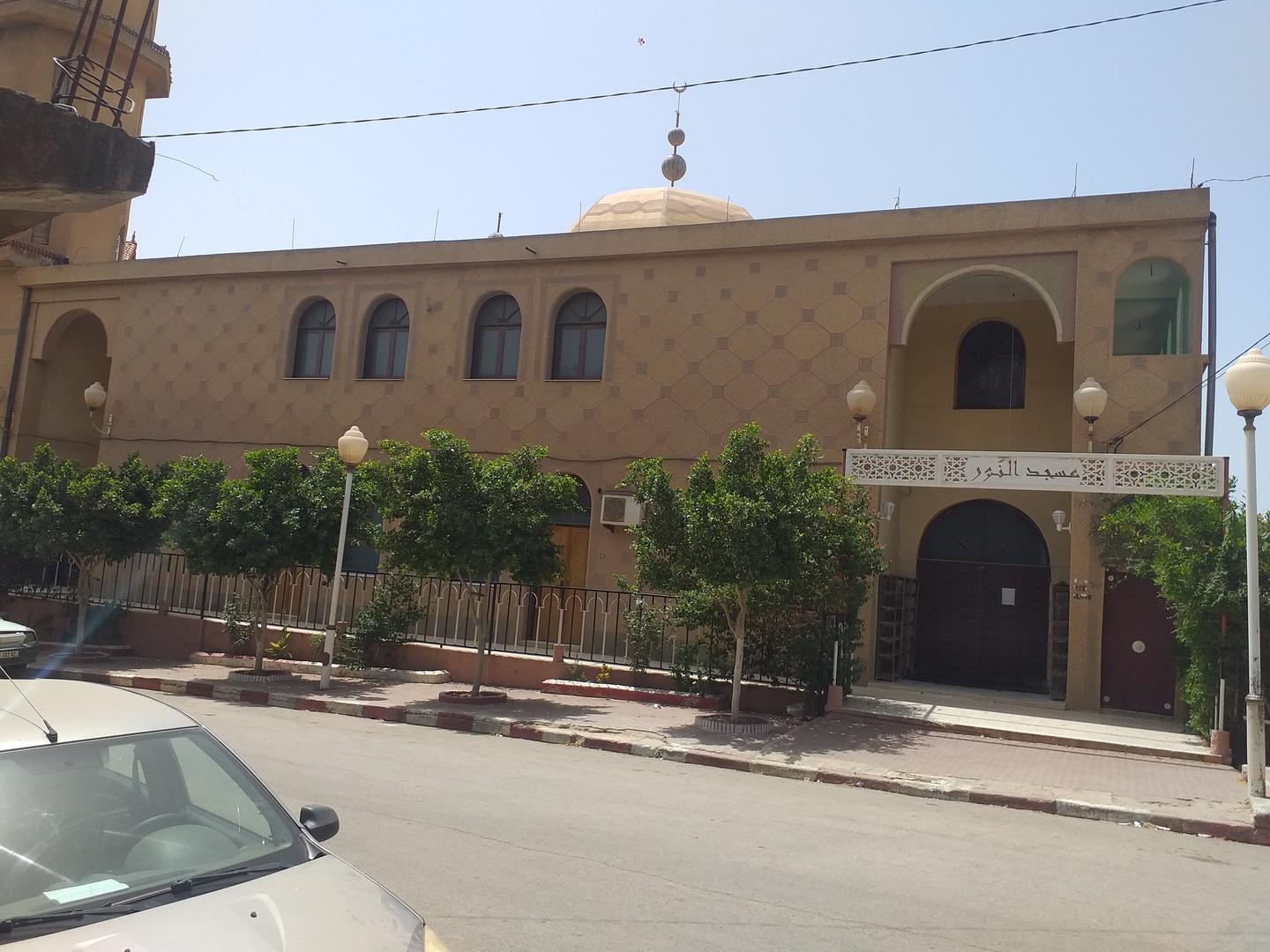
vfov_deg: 51.4
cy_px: 476
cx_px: 635
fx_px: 991
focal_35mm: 27
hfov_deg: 65.3
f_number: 1.9
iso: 40
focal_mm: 3.6
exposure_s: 1/1508
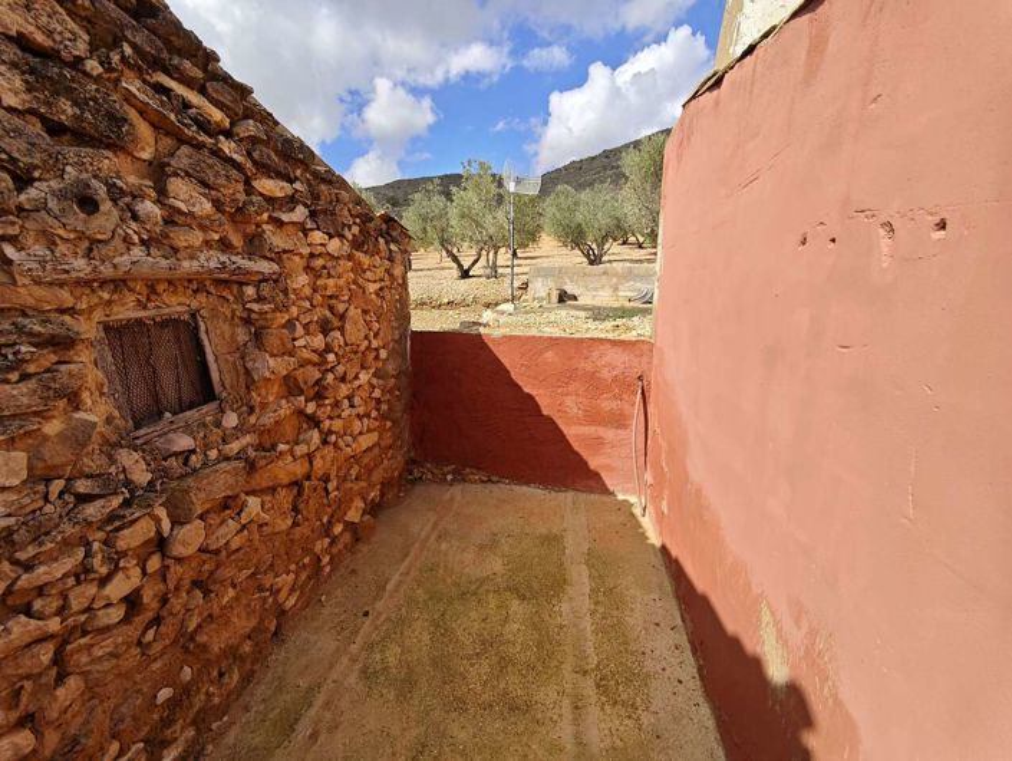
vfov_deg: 85.8
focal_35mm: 14
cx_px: 506
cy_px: 380
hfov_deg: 102.0
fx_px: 410
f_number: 2.2
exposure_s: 1/603
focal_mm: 2.16
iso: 50
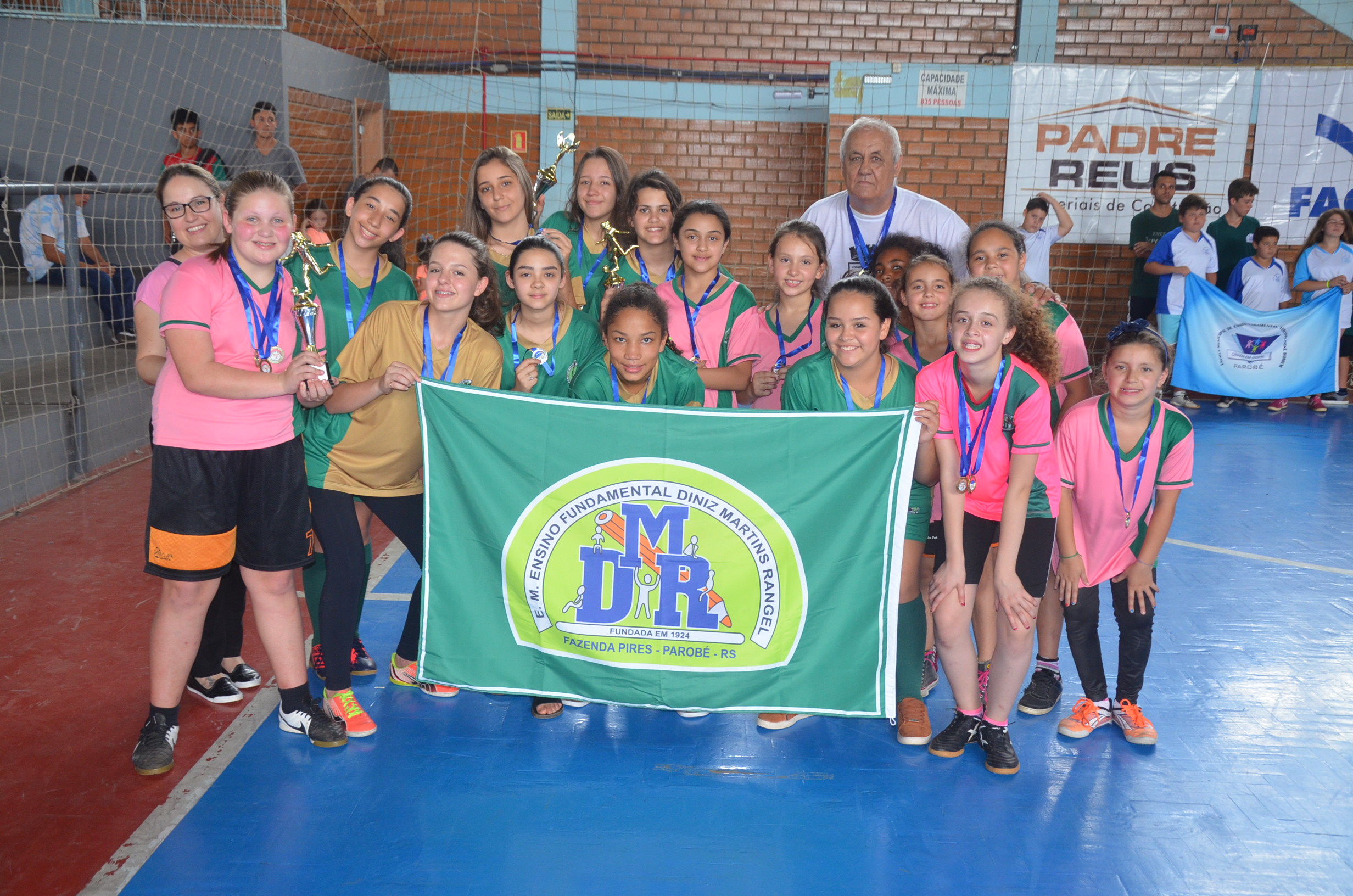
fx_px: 1406
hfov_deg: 51.4
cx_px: 676
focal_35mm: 38
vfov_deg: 35.3
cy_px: 448
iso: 900
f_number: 4
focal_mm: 25
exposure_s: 1/60
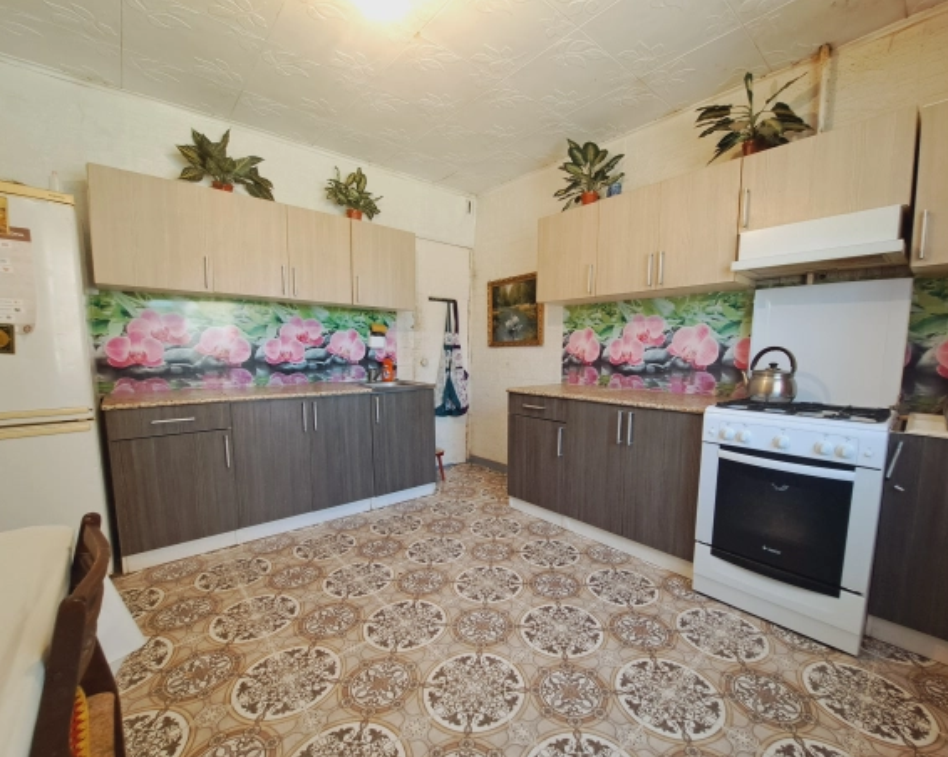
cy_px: 389
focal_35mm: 14
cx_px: 502
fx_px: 393
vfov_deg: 87.9
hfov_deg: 100.6
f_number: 2.2
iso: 200
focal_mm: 1.74
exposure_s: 1/50
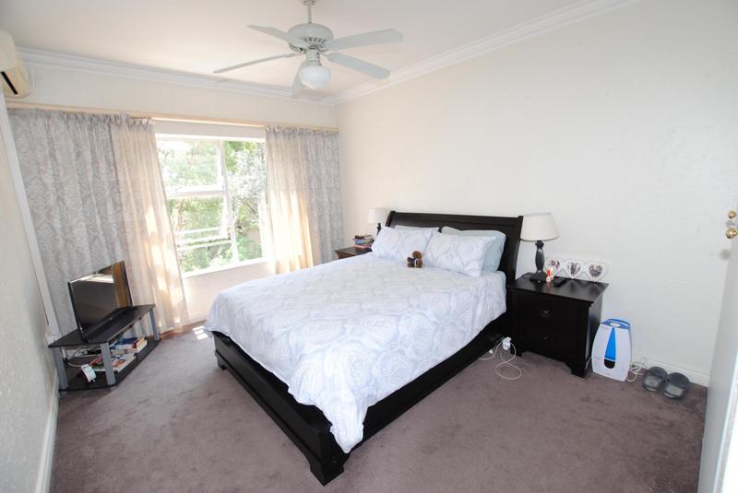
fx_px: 308
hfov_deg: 100.3
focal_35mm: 15
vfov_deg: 77.4
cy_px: 246
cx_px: 369
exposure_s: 1/60
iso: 200
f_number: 4
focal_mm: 10
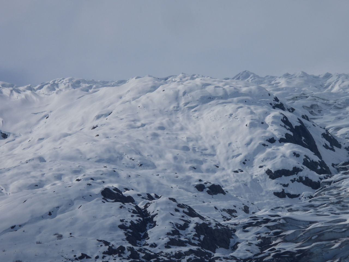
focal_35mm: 650
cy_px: 131
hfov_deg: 3.1
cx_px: 174
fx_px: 6553
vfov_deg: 2.3
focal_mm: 116
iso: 100
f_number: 7.1
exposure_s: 1/2000
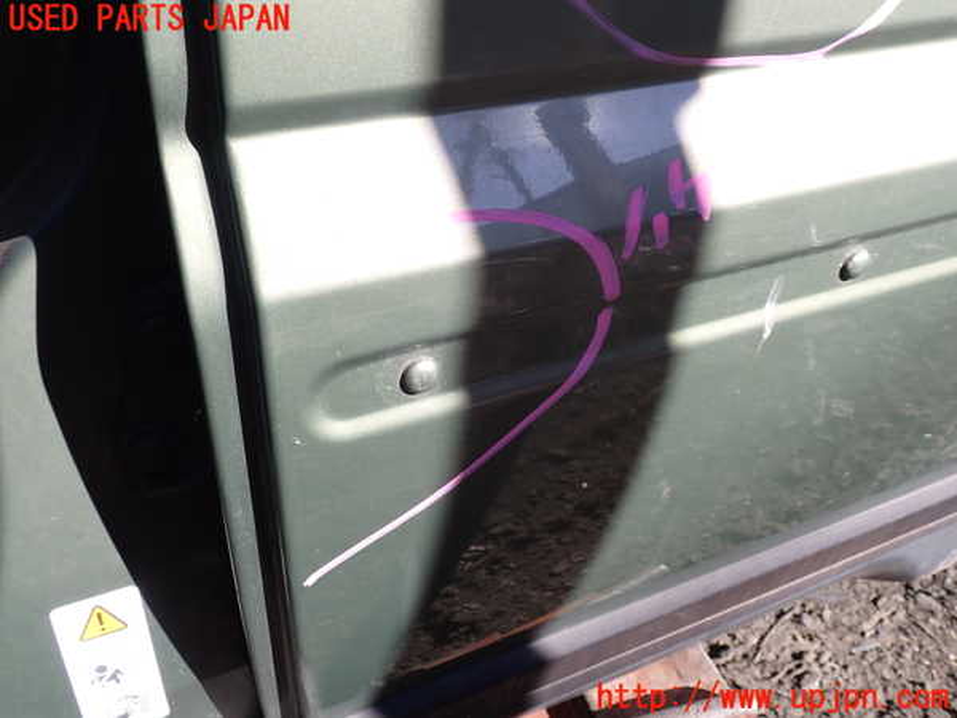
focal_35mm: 30
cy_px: 359
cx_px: 478
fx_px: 829
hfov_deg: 60.0
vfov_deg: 46.8
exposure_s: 1/400
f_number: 3.2
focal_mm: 5.4
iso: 100
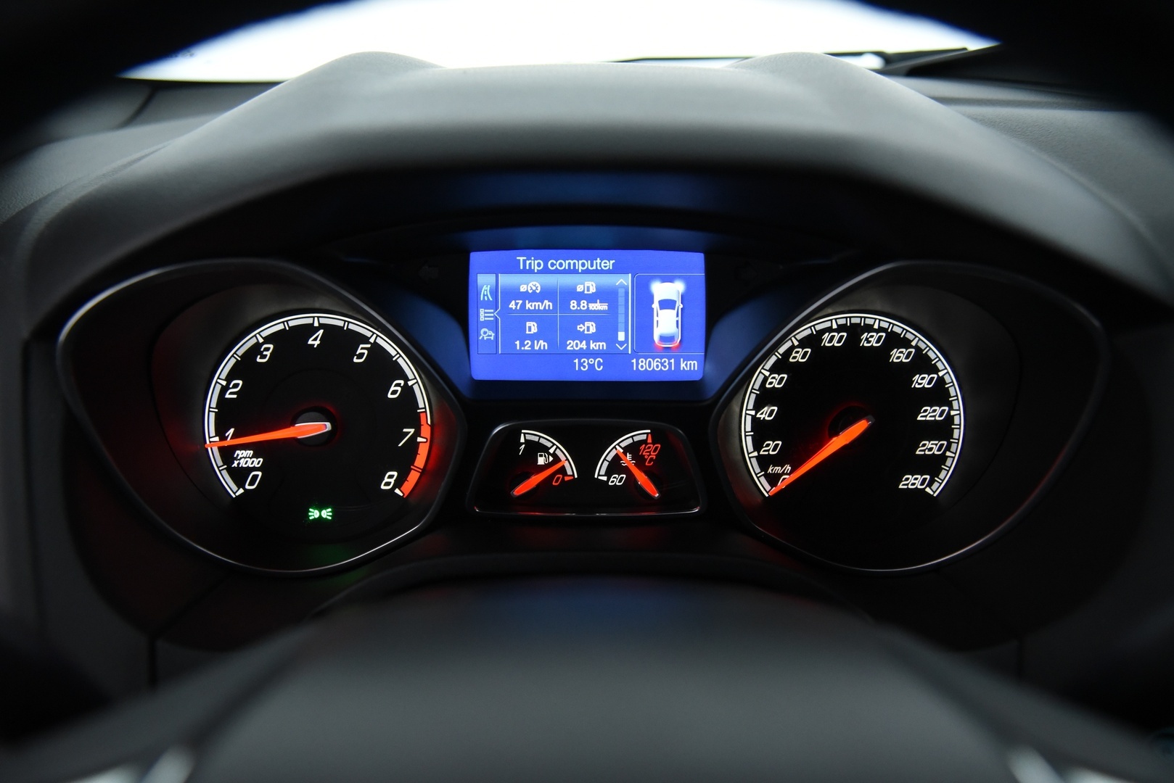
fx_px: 1142
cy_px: 392
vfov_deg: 37.9
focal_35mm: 35
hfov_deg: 54.4
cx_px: 587
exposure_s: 1/50
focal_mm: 35
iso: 4000
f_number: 4
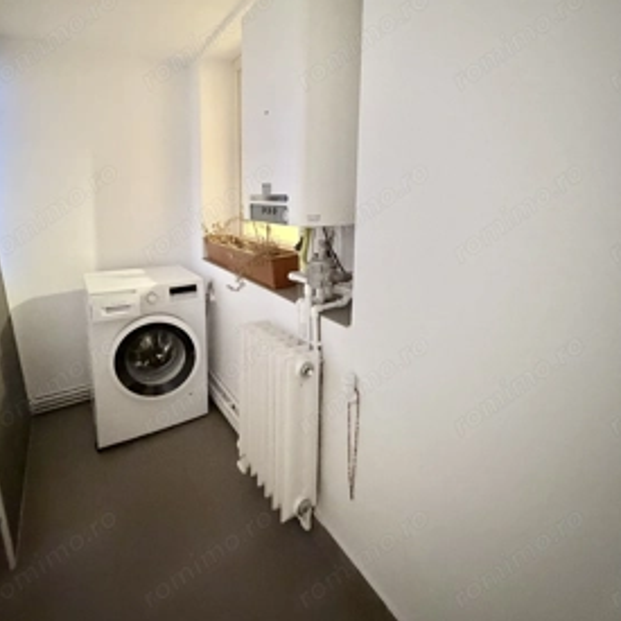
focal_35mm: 18
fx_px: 365
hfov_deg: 80.6
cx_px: 289
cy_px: 248
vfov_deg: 79.8
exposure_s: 1/25
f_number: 2.2
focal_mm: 2.22
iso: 1250
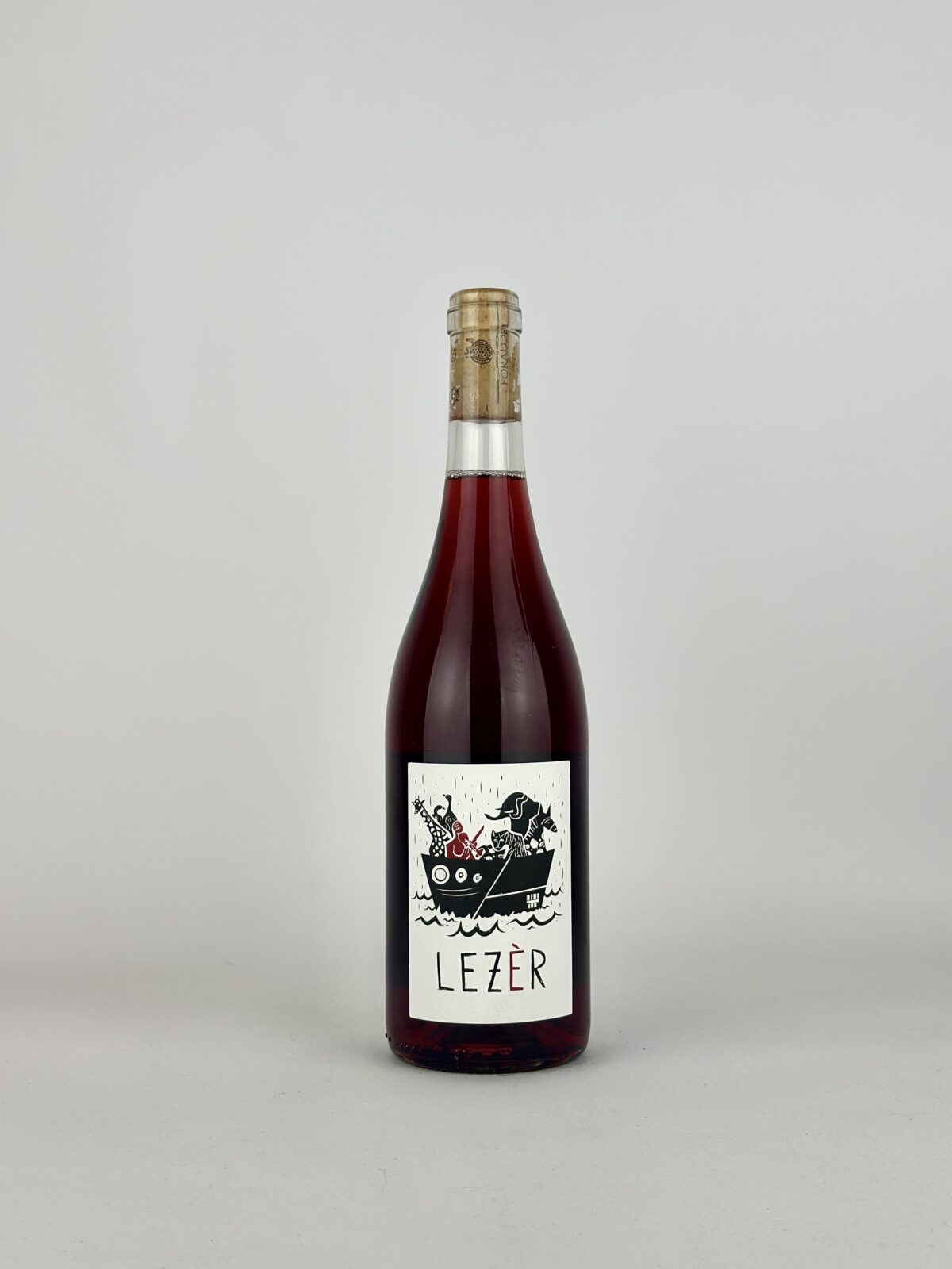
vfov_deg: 39.7
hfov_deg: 30.3
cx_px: 476
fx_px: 1760
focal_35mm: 48
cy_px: 634
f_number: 1.78
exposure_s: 1/911
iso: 80
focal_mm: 6.86
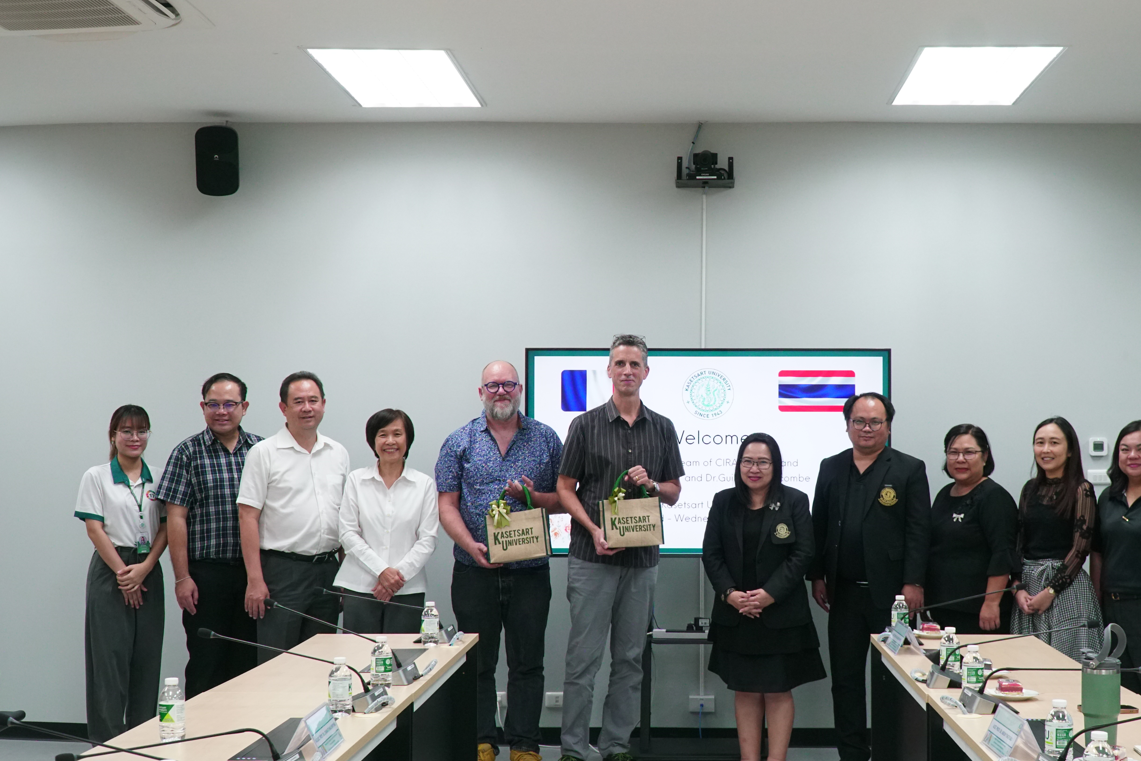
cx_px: 701
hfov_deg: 40.9
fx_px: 1521
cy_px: 394
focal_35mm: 48
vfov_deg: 28.1
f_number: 5.6
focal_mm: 26
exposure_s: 1/125
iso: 1600
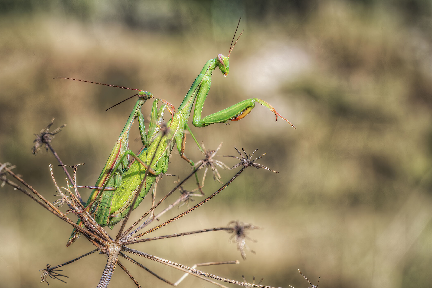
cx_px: 216
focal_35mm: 90
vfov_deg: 15.2
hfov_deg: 22.6
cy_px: 144
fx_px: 1080
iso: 100
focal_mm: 90
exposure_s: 1/50
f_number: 11
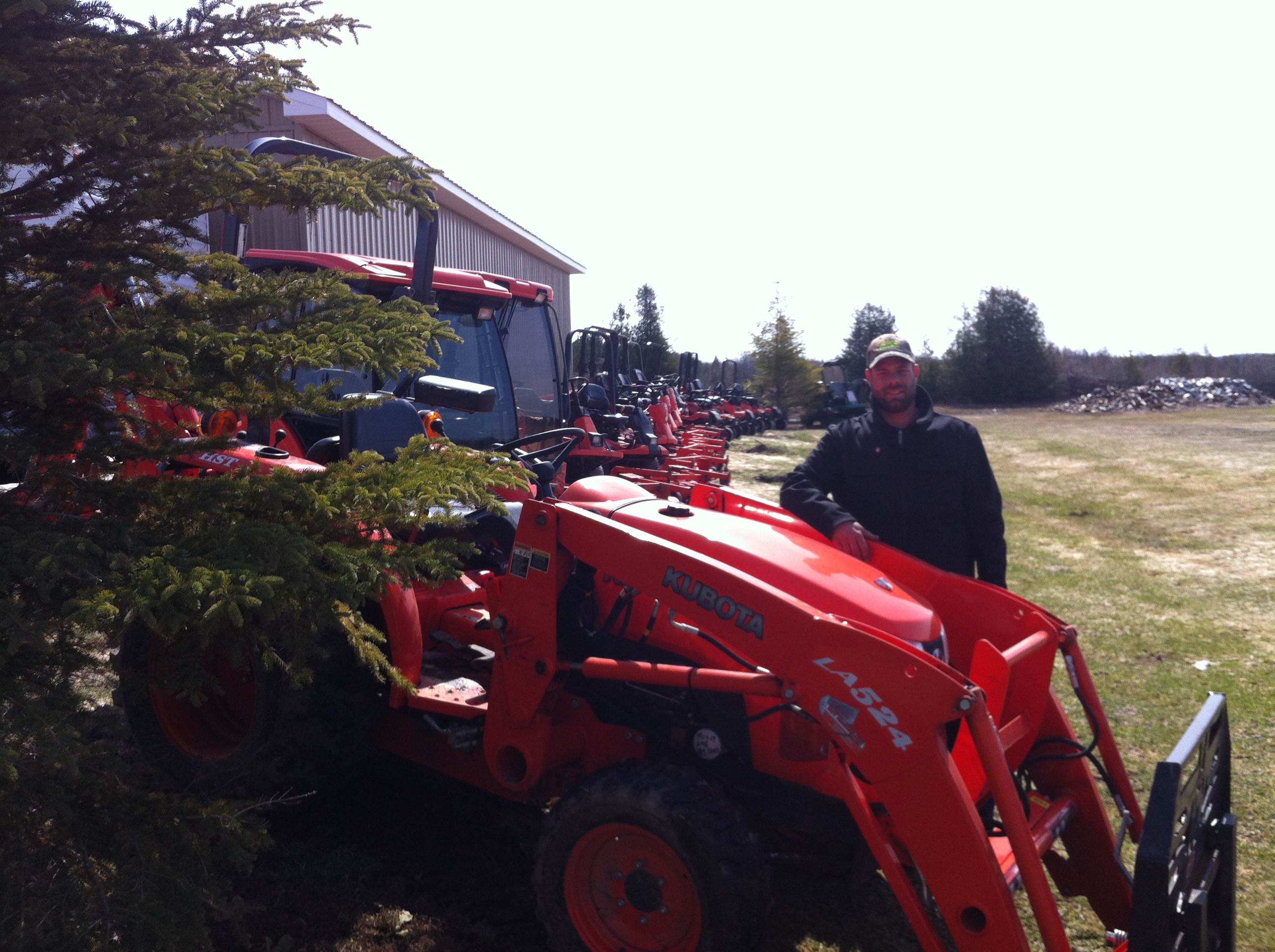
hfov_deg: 52.7
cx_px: 638
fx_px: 1287
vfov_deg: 40.6
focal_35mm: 35
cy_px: 476
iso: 80
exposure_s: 1/862
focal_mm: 3.85
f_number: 2.8
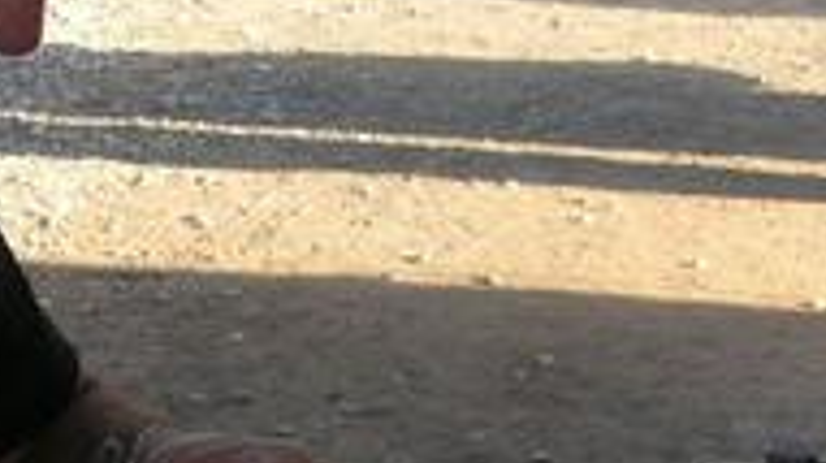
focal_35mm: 128
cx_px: 588
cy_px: 359
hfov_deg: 16.7
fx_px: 2801
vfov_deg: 9.4
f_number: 2.8
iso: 50
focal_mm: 5.8
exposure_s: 1/141
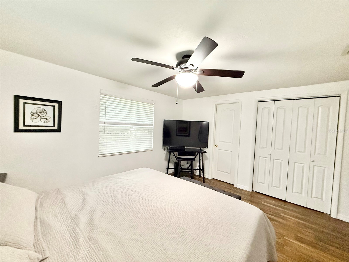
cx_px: 174
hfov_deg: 102.1
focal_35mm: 14
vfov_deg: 85.7
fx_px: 141
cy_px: 131
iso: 800
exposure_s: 1/60
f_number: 2.2
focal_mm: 2.22
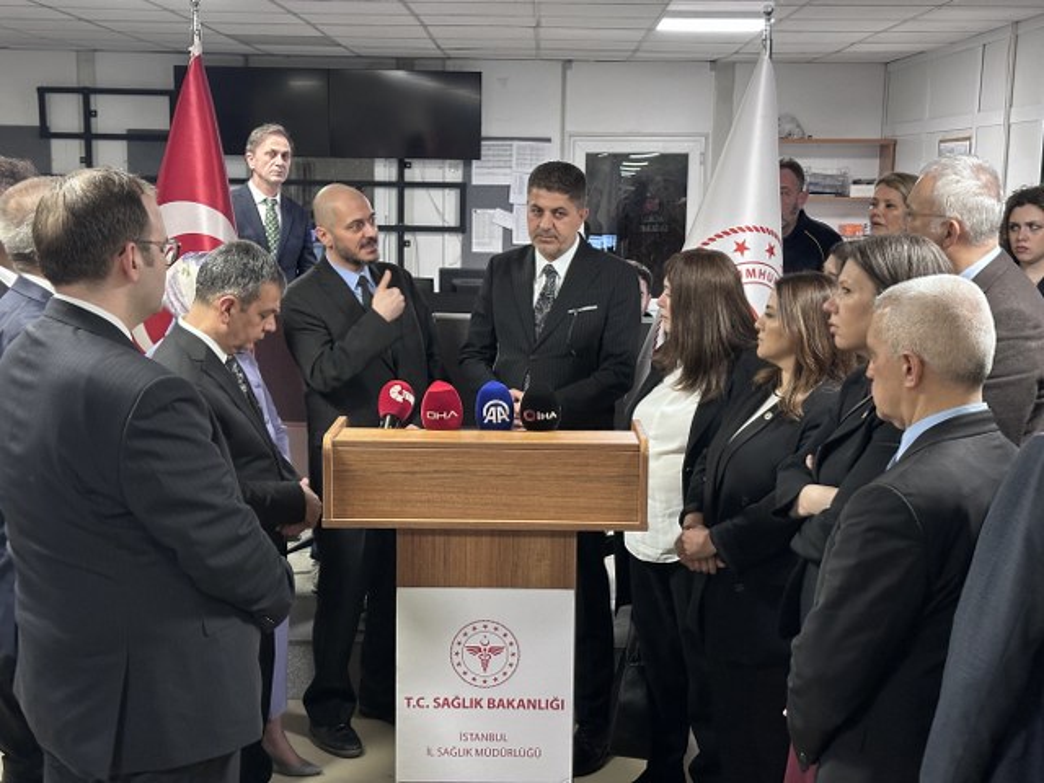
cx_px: 522
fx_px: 1448
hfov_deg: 39.7
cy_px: 392
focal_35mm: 48
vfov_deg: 30.3
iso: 400
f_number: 1.78
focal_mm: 6.86
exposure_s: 1/33
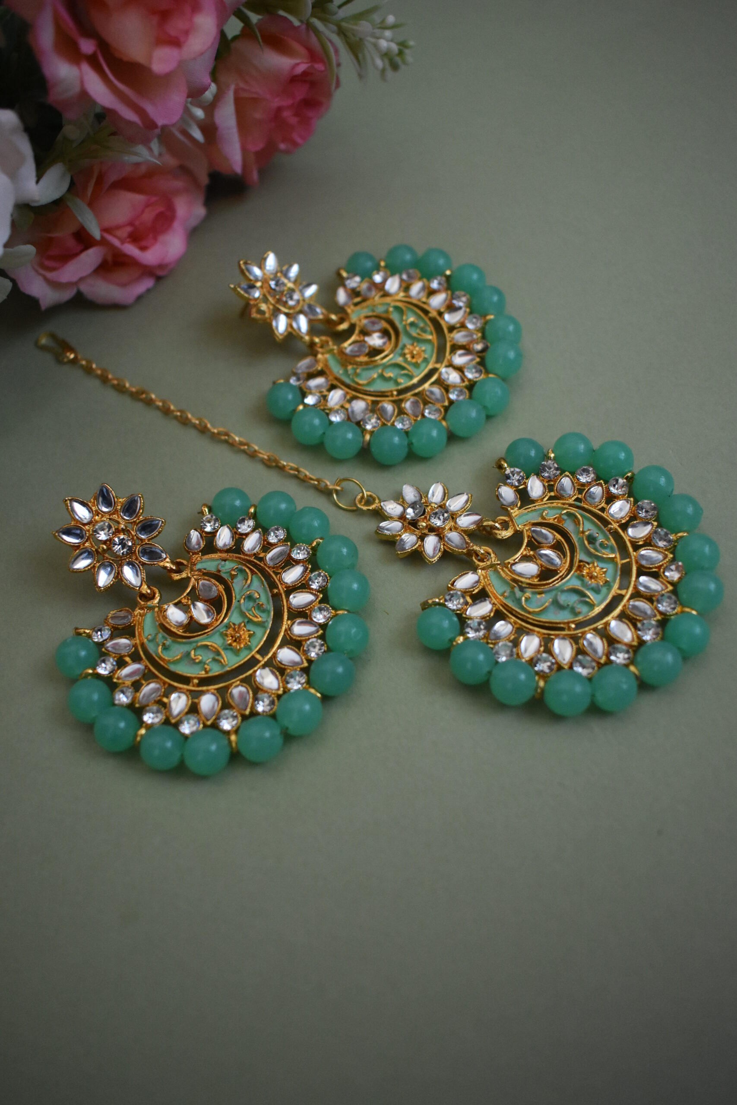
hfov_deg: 41.7
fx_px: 967
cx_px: 368
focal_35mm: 32
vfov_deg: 59.5
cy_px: 552
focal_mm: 21
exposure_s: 1/500
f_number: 3.8
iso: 1800
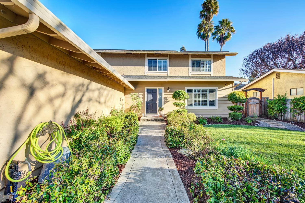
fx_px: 119
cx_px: 152
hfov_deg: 104.2
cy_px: 102
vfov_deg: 81.3
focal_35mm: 14
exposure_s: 1/30
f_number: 14
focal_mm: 14
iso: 100
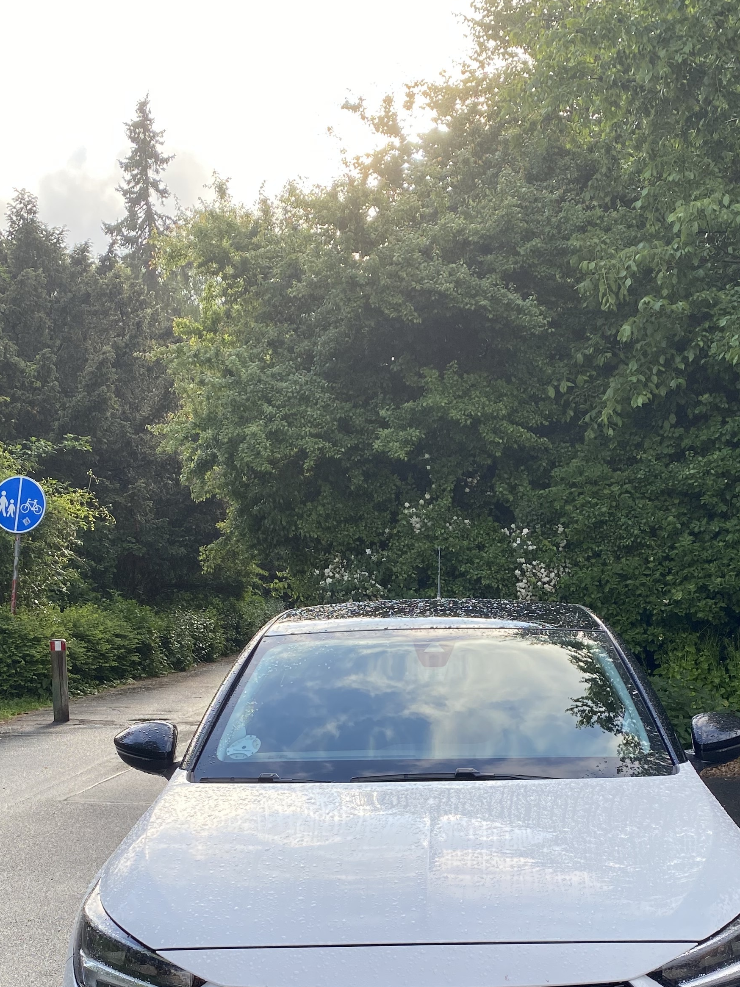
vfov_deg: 40.7
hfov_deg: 32.1
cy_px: 755
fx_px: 1283
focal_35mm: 45
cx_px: 456
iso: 32
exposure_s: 1/469
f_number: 1.8
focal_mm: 4.25
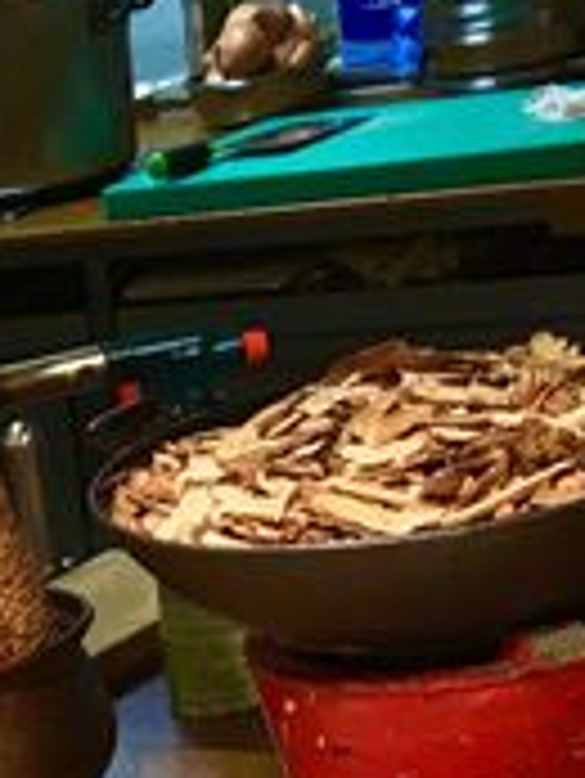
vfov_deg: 13.5
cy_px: 1286
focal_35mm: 134
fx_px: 3016
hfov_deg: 10.4
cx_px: -513
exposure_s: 1/30
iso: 25
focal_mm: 4.15
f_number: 2.2
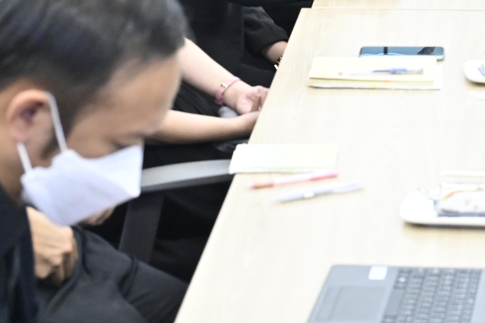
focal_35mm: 149
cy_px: -205
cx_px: 657
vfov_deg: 8.9
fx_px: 2007
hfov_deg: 13.2
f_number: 4.5
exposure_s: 1/160
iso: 3200
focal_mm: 44
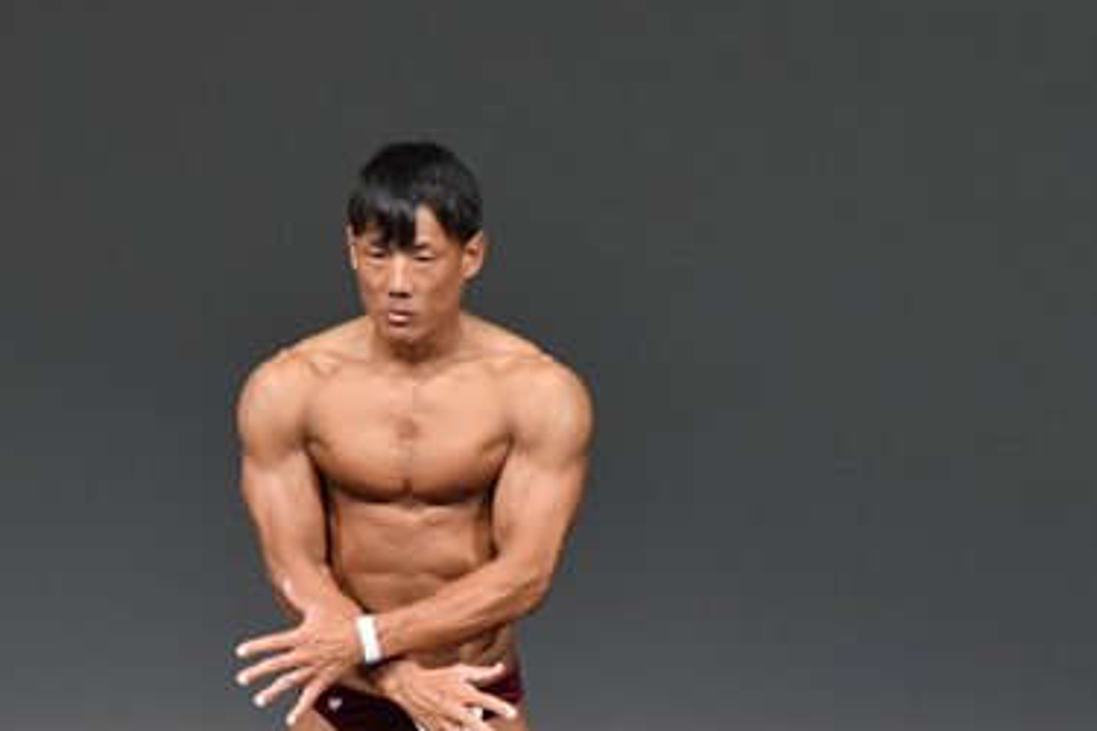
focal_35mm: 651
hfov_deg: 3.2
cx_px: 470
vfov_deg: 2.1
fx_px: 19836
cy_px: 696
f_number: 5.6
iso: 4000
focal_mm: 210
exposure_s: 1/400
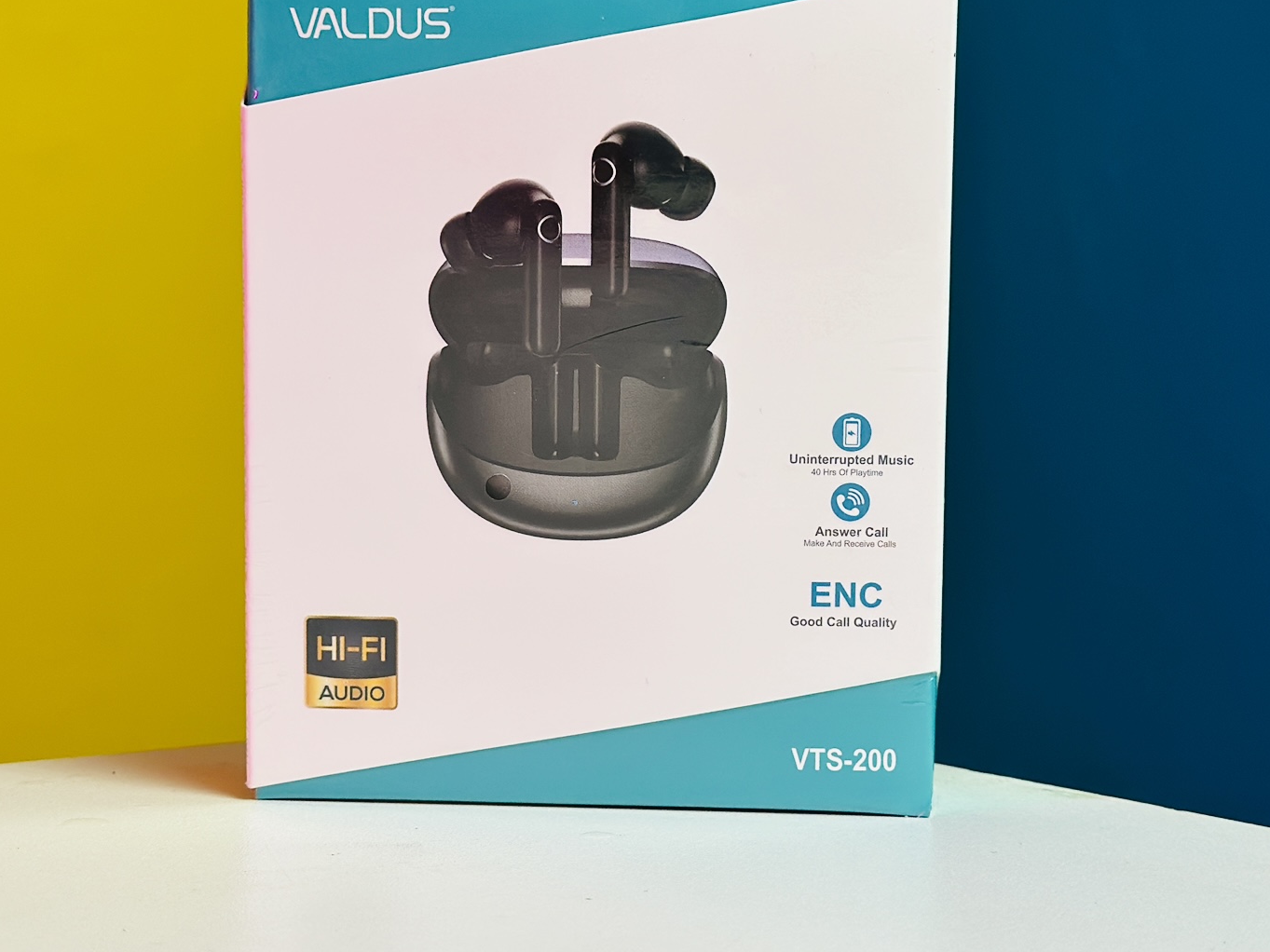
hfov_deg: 27.4
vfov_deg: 20.7
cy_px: 337
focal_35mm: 71
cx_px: 563
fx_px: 2605
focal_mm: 6.86
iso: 125
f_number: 1.78
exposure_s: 1/50
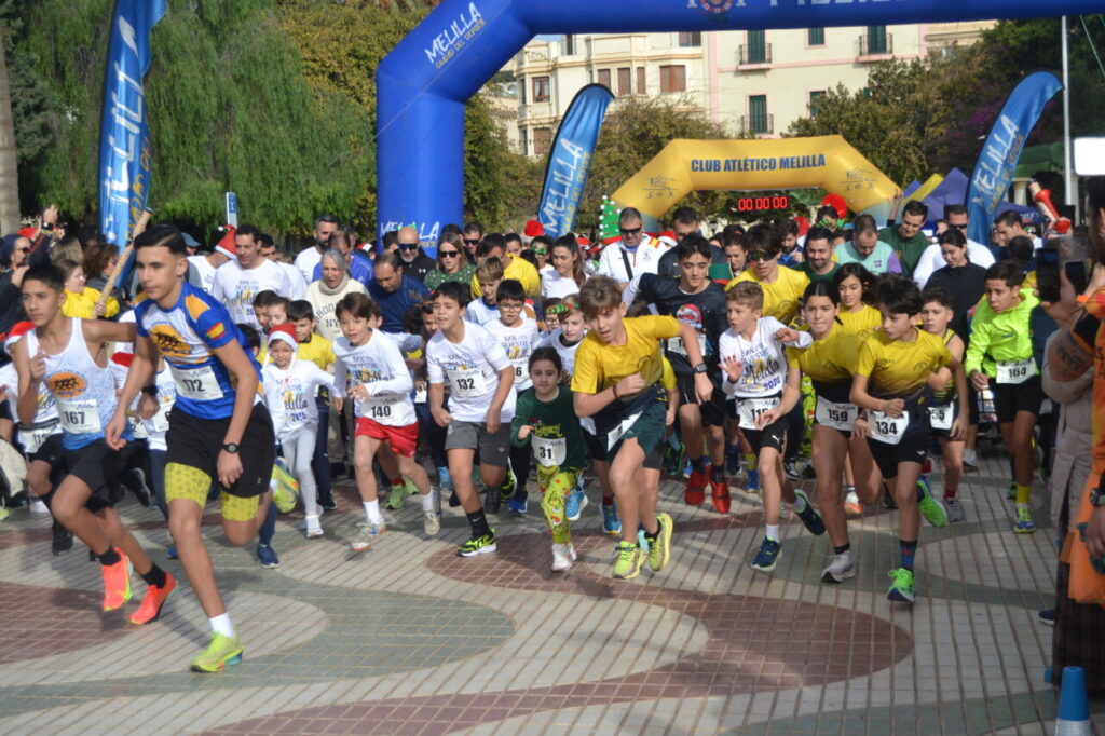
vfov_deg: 22.6
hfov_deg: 33.4
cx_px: 552
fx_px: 1841
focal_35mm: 60
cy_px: 368
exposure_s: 1/1600
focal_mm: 40
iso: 400
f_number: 5.6
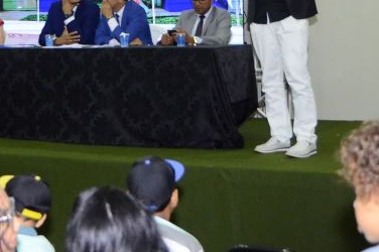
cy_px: 3
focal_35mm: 86
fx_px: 905
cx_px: 72
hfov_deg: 23.3
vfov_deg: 15.6
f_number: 4
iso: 1600
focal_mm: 27
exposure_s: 1/160
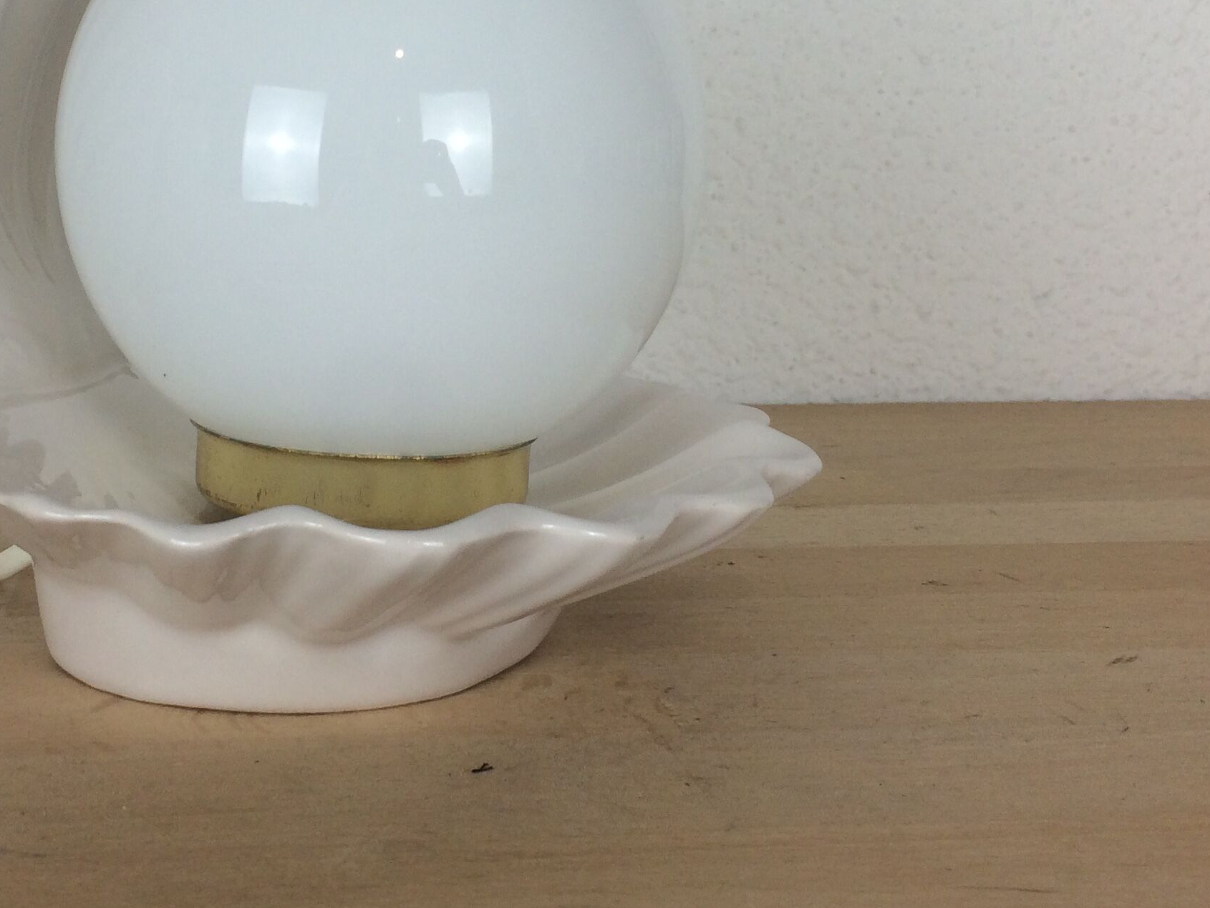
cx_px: 394
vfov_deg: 25.7
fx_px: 1958
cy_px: 187
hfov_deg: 34.0
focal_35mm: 56
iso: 50
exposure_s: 1/100
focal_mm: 4.15
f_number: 2.2
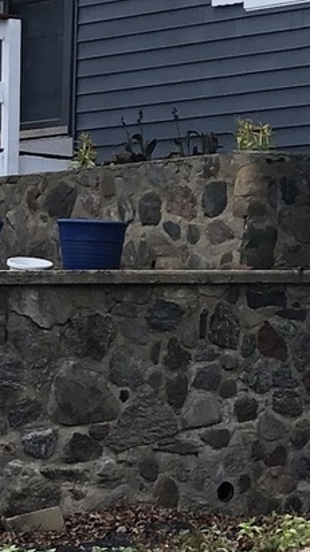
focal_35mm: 171
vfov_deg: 12.6
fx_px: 2500
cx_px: 576
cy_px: 377
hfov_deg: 6.9
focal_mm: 3.99
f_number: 1.8
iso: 20
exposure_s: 1/368
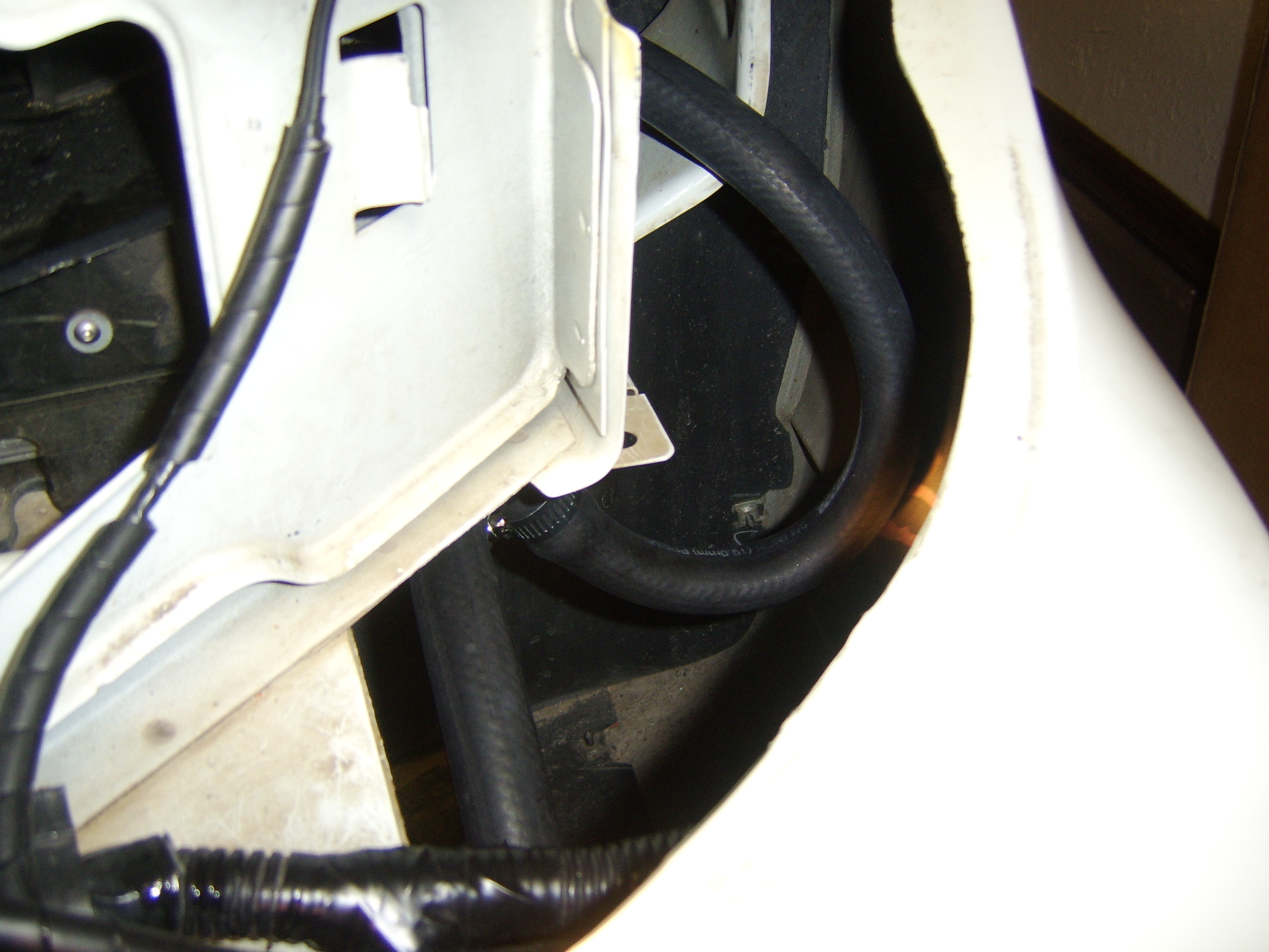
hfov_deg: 58.4
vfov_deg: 45.4
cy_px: 476
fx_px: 1136
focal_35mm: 31
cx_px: 634
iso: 141
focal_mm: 8.13
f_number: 2.7
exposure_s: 1/30
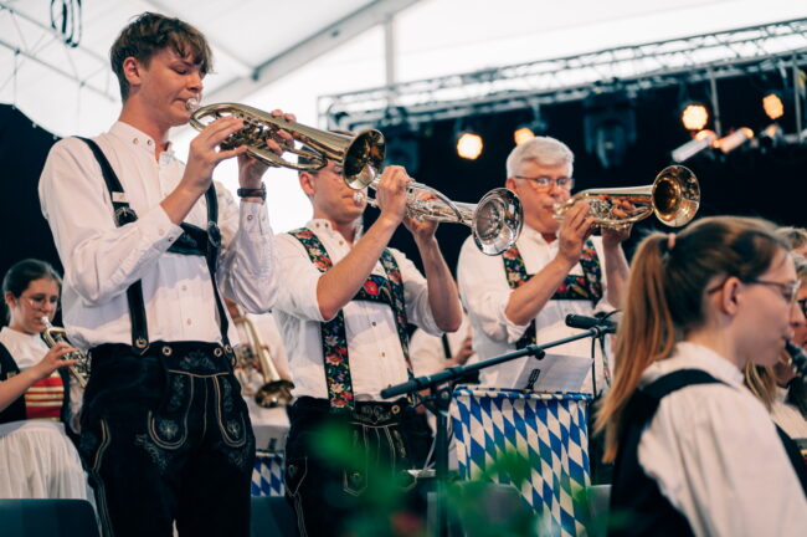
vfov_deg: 26.9
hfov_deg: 39.6
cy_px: 268
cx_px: 404
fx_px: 1120
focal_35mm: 50
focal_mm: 50
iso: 100
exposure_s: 1/125
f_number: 1.8
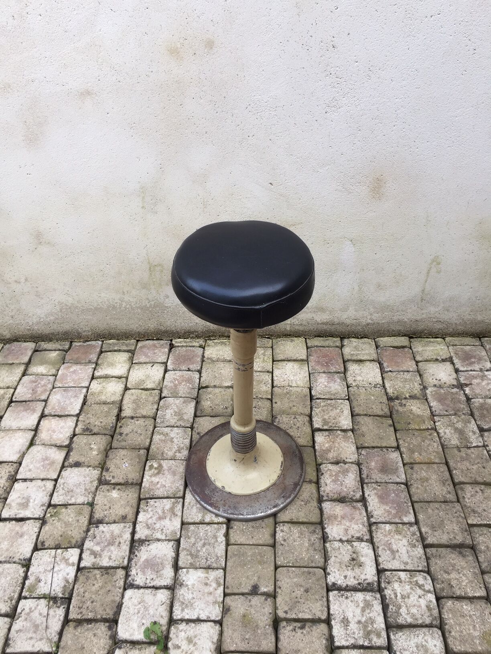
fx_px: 548
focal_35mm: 29
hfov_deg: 48.2
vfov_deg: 61.7
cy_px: 327
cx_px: 246
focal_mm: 4.15
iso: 32
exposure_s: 1/113
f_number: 2.2
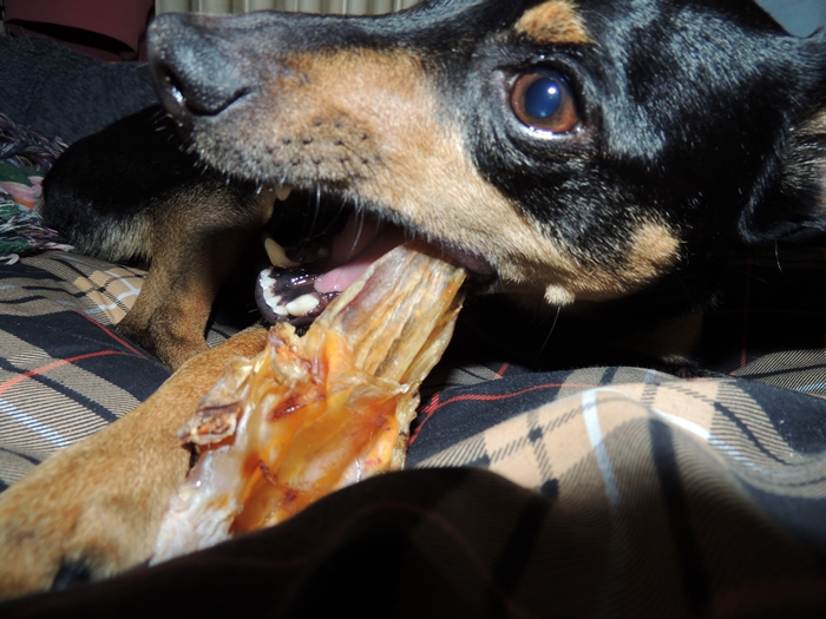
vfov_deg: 56.8
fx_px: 573
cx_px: 413
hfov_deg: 71.6
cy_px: 310
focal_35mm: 24
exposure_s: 1/30
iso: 100
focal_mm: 4.3
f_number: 3
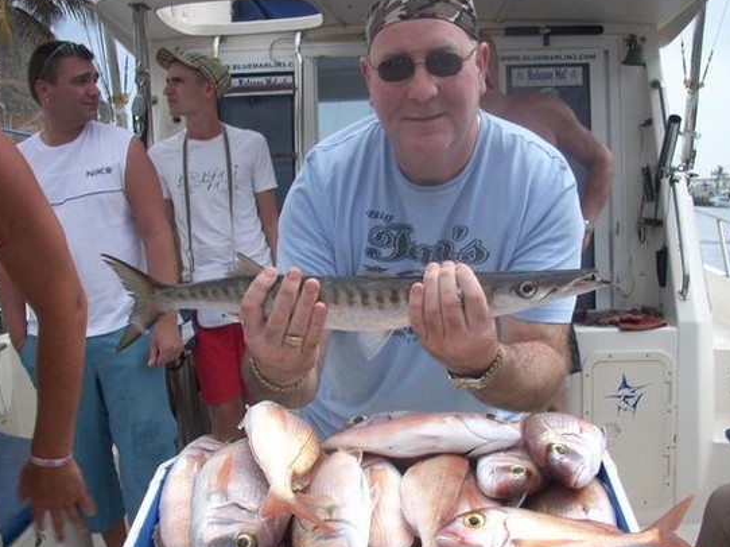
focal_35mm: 43
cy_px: 298
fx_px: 906
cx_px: 393
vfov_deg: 33.6
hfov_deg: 43.8
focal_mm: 6.2
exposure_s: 1/169
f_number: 5.6
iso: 64
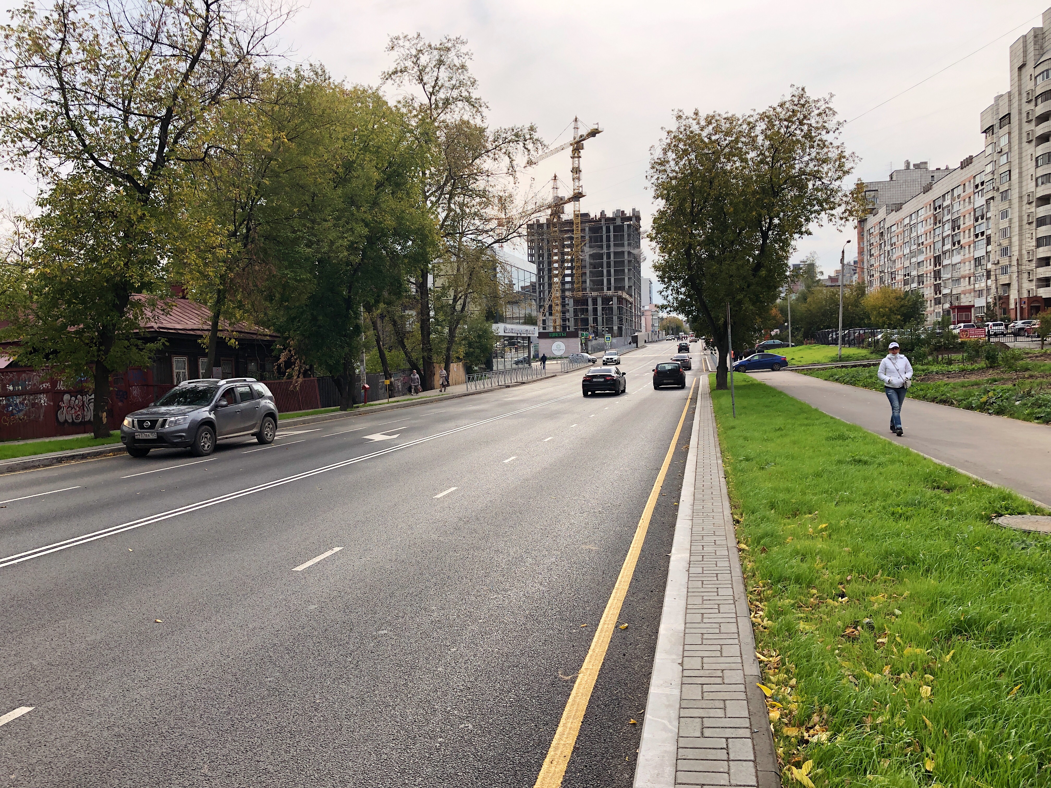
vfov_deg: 49.7
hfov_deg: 63.4
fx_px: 850
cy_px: 394
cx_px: 526
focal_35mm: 28
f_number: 1.8
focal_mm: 3.99
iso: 20
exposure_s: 1/1056
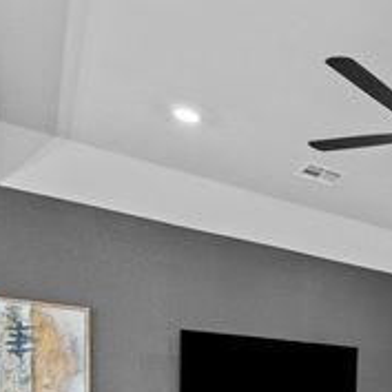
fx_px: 551
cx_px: 538
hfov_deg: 29.5
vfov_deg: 33.8
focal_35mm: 43
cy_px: 435
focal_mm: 14
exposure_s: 1/1.25
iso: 160
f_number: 8
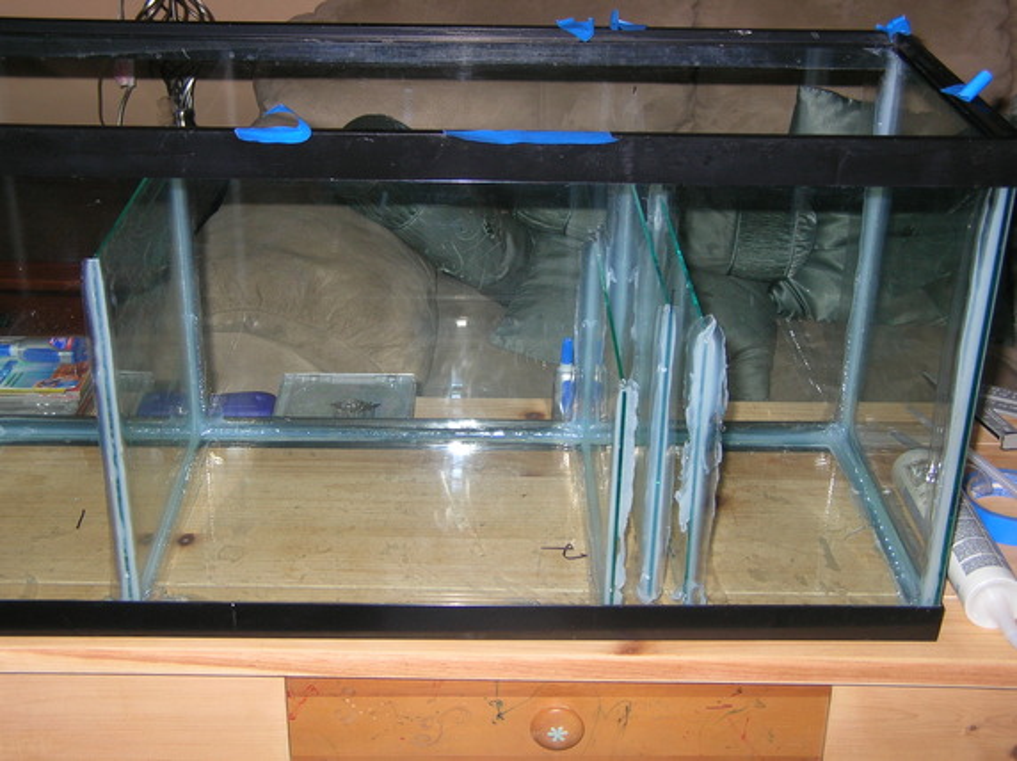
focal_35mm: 52
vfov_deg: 28.0
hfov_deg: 36.8
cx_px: 508
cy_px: 380
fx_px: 1526
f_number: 3
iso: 50
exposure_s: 1/60.1
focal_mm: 8.7
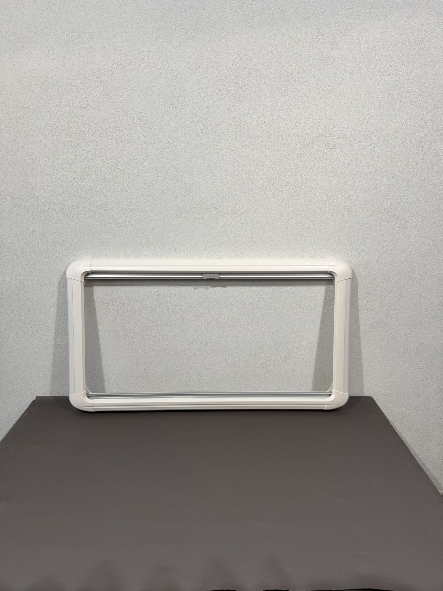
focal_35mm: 24
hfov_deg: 56.8
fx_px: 410
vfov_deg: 71.6
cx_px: 222
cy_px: 296
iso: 64
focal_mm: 6.76
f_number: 1.78
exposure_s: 1/236
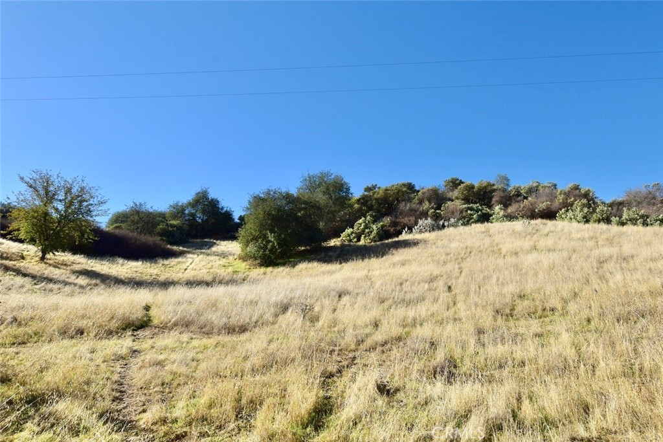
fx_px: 332
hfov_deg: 90.0
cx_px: 332
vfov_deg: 67.4
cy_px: 221
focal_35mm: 18
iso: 400
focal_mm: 12
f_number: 11
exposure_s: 1/400
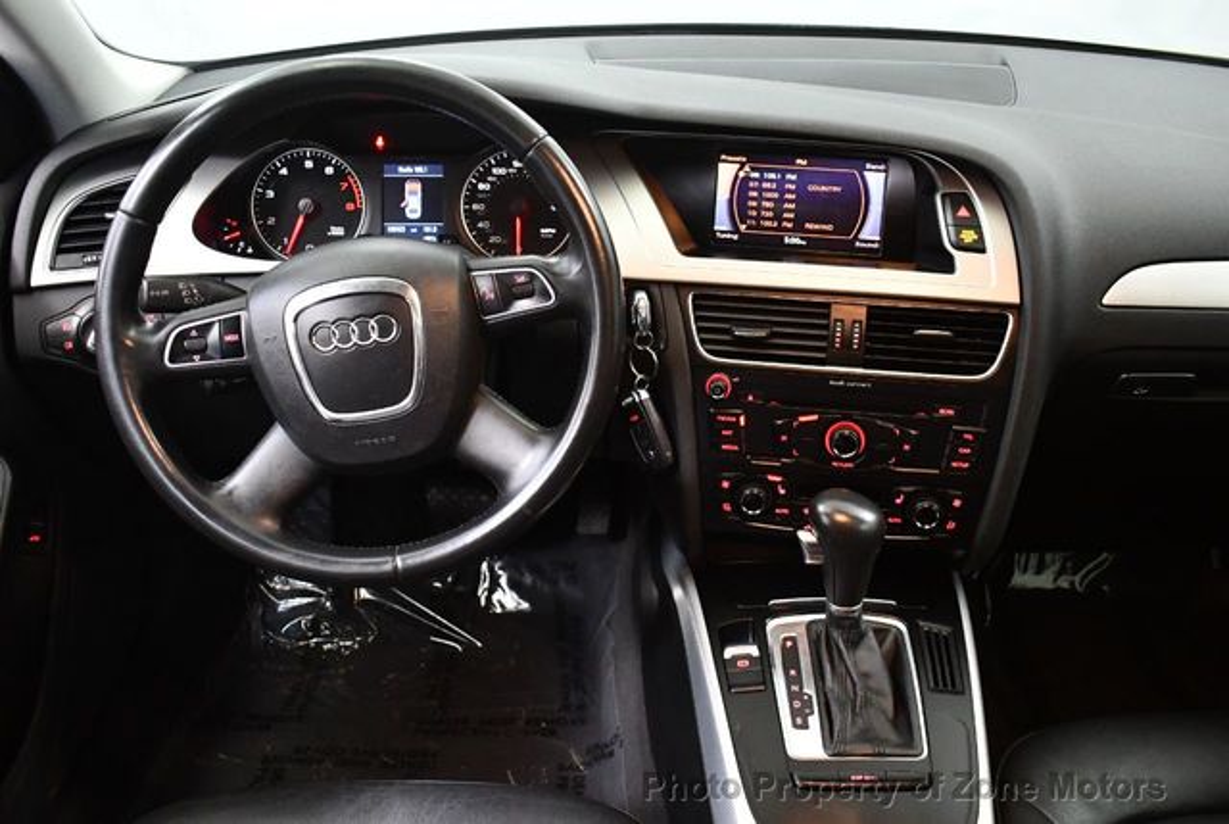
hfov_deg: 53.1
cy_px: 412
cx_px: 614
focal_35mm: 36
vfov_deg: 37.0
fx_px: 1231
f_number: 3.5
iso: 3600
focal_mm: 18
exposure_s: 1/60
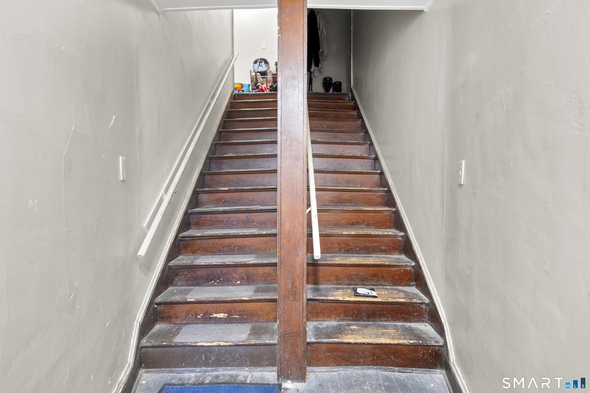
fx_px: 262
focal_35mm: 16
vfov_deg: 73.7
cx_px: 295
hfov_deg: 96.7
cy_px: 196
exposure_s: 10
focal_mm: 16
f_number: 9
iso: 200
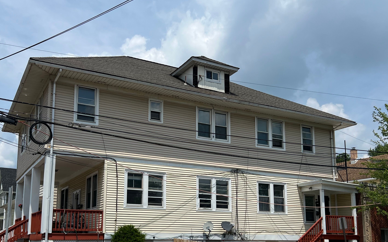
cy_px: 181
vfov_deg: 32.2
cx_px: 184
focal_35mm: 39
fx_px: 412
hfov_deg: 50.4
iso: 50
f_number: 1.5
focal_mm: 5.7
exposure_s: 1/6579
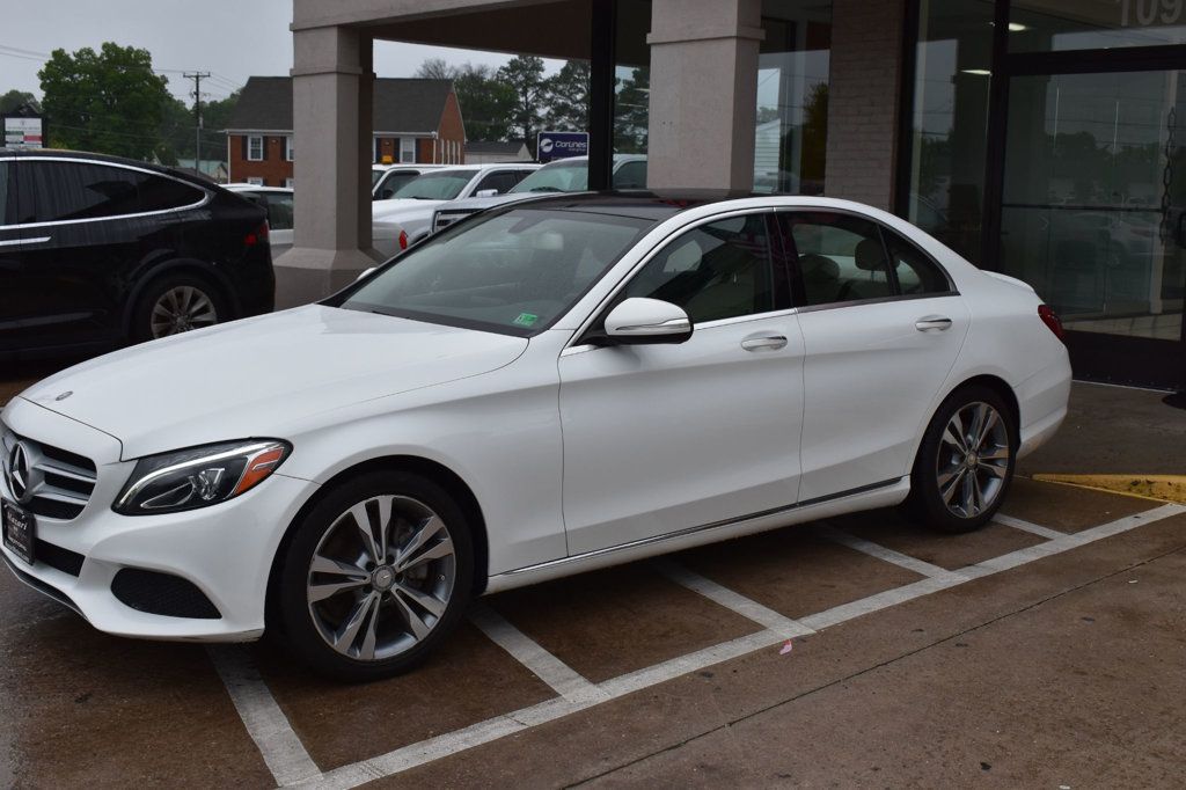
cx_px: 593
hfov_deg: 46.4
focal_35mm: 42
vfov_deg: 31.9
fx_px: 1383
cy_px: 395
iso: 400
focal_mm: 28
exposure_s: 1/200
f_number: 10
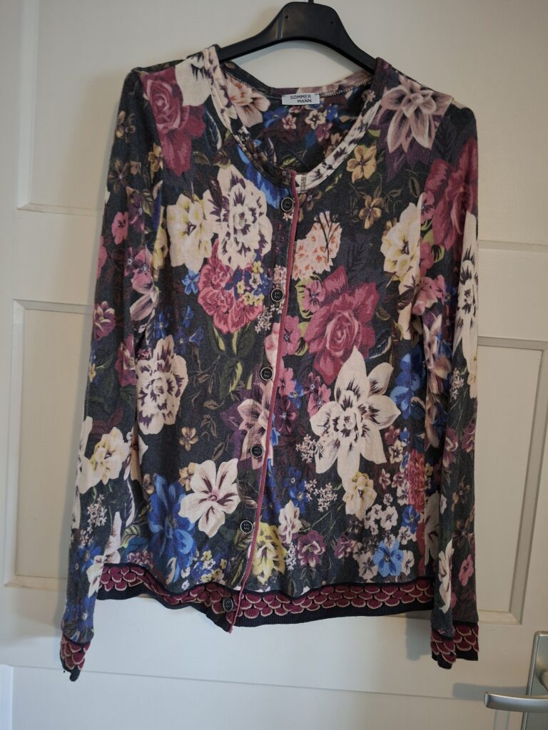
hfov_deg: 58.9
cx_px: 274
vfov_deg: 73.9
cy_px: 365
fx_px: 485
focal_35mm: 23
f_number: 1.8
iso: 500
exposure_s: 1/25
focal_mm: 5.54
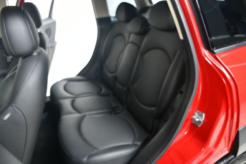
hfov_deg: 62.0
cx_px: 123
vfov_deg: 43.6
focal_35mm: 30
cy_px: 82
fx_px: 205
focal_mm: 20
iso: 100
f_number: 4
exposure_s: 1/160
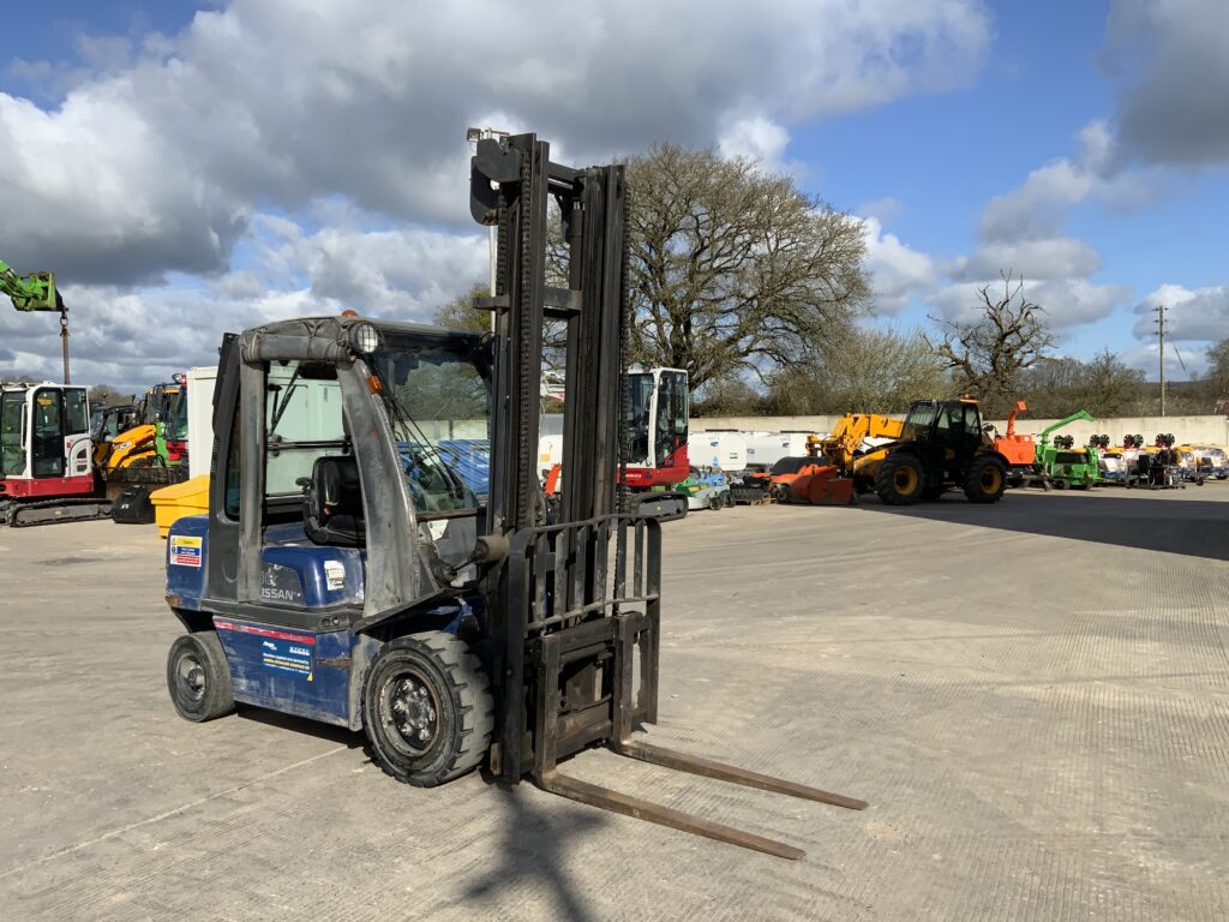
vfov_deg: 48.2
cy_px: 461
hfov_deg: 61.7
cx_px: 614
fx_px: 1030
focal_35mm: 29
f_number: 1.8
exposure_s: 1/2538
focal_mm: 3
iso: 16
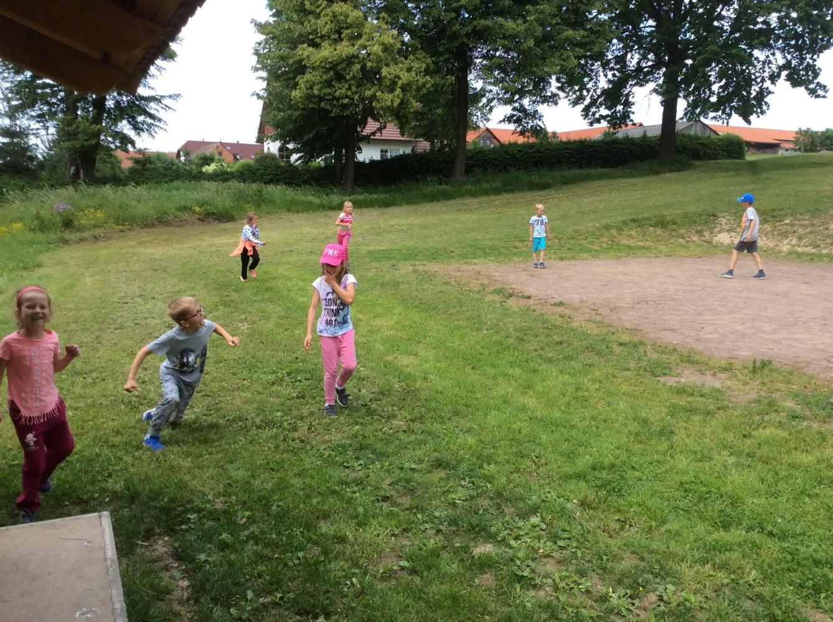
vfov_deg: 44.0
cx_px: 416
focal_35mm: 32
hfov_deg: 56.9
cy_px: 311
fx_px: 769
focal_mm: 3.3
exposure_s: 1/465
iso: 32
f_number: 2.4
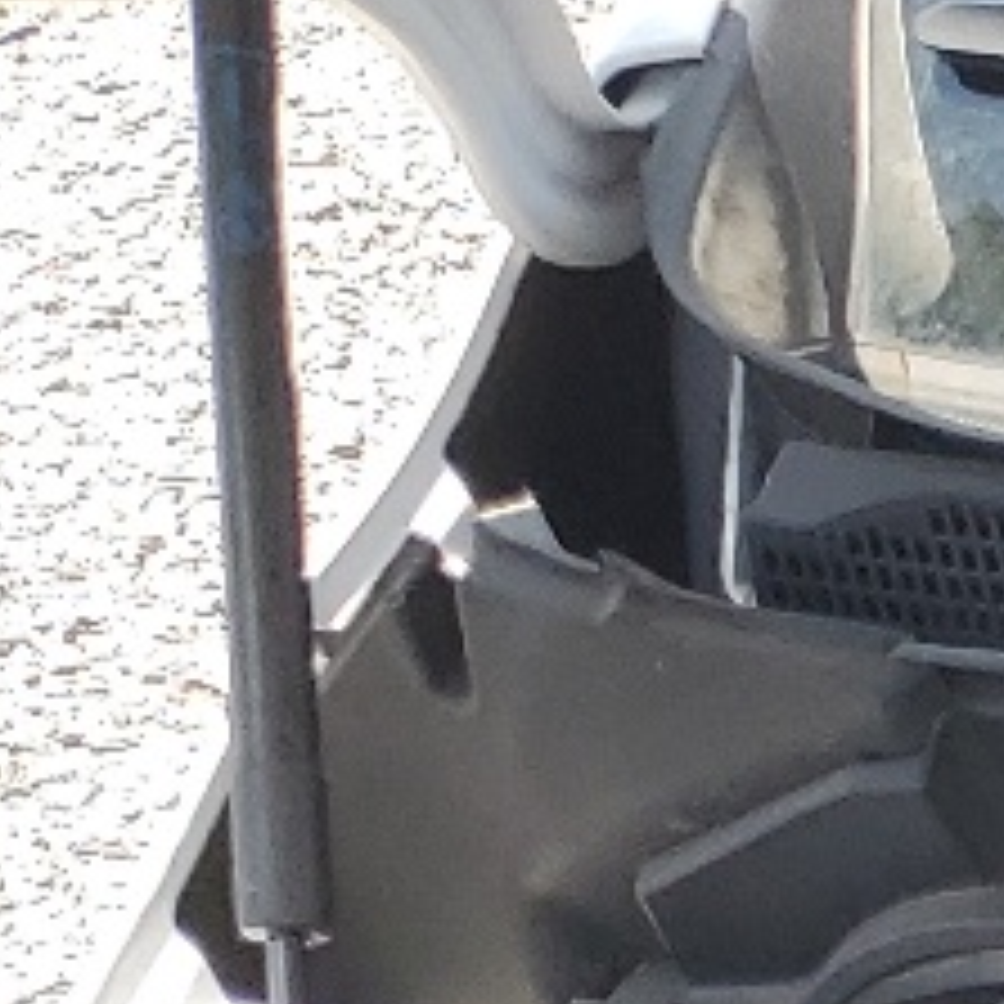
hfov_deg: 8.2
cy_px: 2026
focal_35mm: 165
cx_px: 3471
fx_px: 5414
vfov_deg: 9.8
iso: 50
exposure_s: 1/714
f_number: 1.5
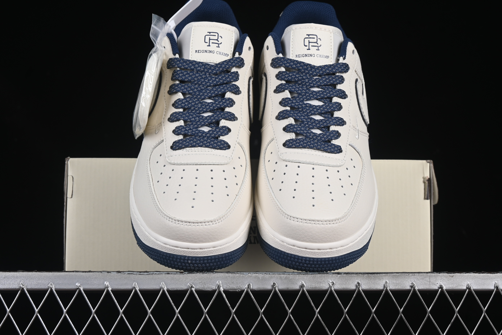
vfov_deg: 18.2
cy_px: 168
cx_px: 251
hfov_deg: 27.0
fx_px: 1046
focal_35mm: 75
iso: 160
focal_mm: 50
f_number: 8
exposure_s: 1/80
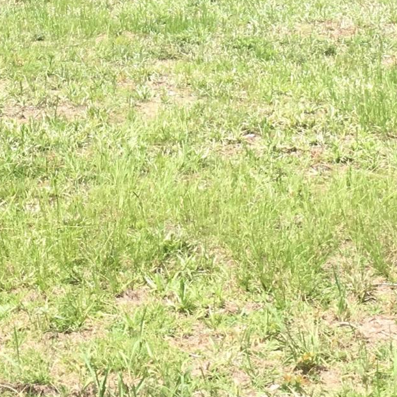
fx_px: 1609
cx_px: 216
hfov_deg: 14.1
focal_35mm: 124
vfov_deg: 13.2
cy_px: -218
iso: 25
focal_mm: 4.15
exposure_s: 1/439
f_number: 2.2
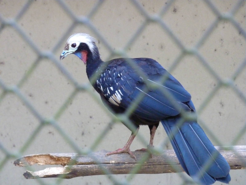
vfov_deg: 8.8
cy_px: 92
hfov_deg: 11.7
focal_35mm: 169
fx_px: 1201
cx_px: 123
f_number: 4.5
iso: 800
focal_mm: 27.8
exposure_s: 1/60
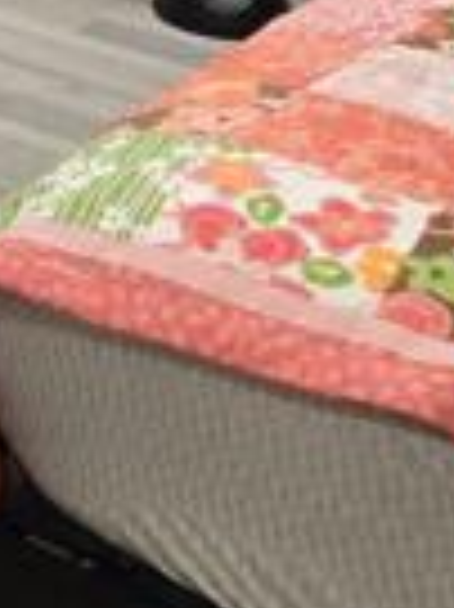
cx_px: -198
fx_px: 1909
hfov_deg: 12.9
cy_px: -401
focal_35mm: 109
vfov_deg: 16.0
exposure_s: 1/60
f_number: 1.8
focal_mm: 5.4
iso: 500
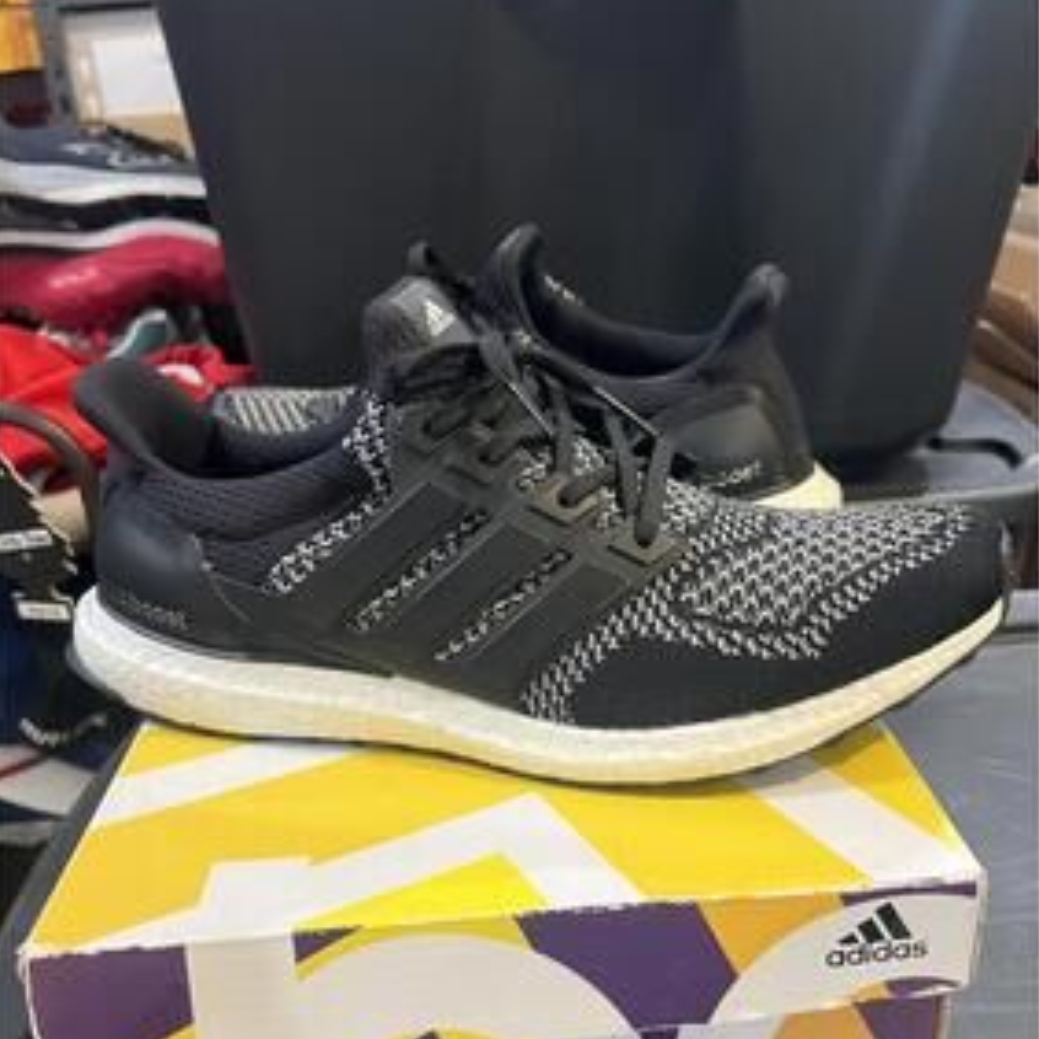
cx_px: 516
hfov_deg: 52.5
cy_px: 652
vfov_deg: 52.0
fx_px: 1053
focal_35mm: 31
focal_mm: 5.7
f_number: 1.5
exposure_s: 1/60
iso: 160
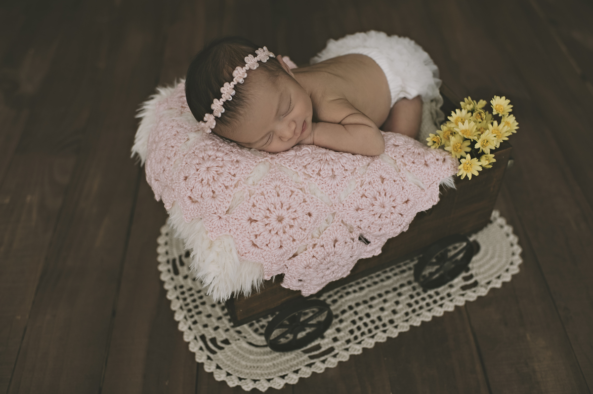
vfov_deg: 37.8
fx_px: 576
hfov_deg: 54.5
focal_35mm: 35
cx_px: 296
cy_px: 197
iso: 200
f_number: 2.8
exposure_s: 1/250
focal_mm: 35
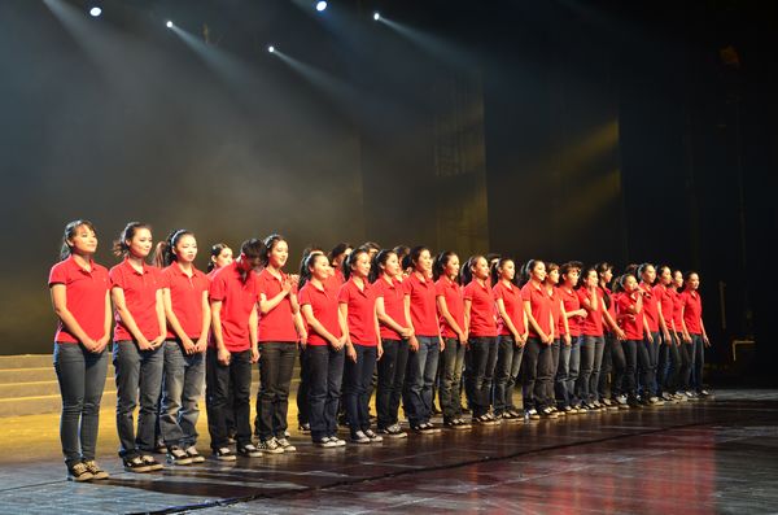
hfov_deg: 41.2
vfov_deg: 27.9
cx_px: 389
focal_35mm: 48
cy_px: 258
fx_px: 1035
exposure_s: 1/25
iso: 160
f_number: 5
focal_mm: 32
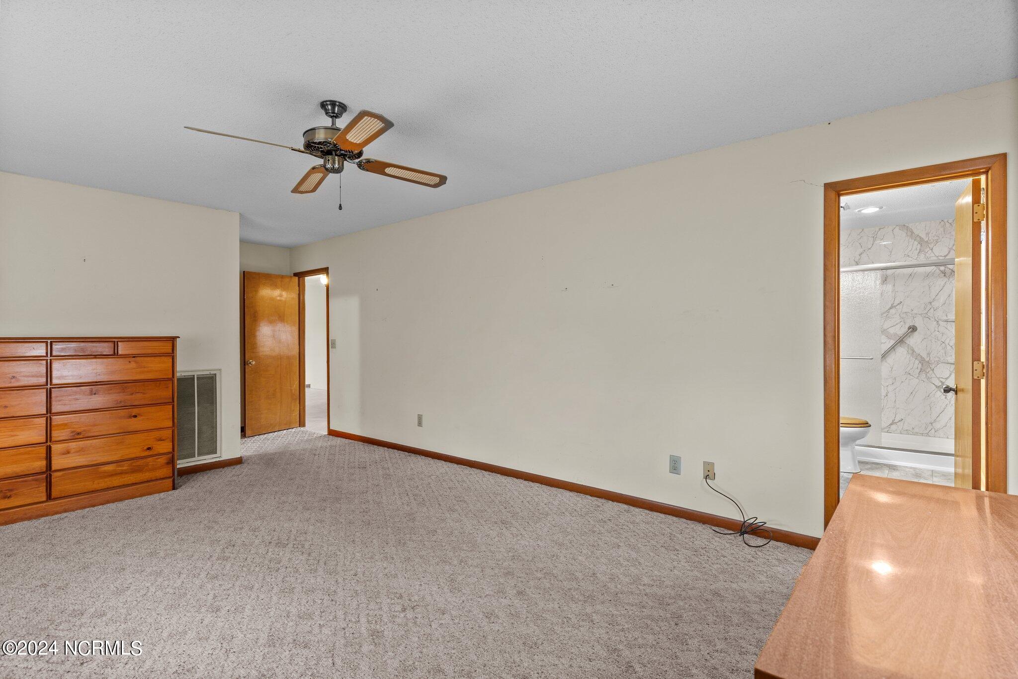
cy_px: 340
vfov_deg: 67.4
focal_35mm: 18
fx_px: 509
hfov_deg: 90.0
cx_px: 509
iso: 250
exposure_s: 3.2
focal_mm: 18
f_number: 5.6
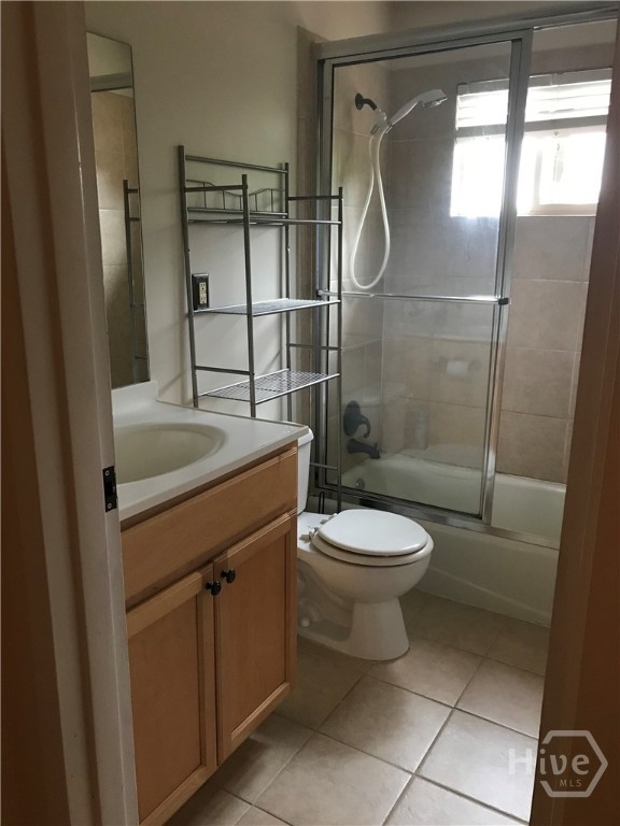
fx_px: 669
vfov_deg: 63.4
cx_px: 310
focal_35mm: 28
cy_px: 413
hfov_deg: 49.7
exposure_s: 1/13
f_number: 1.8
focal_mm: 3.99
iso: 100
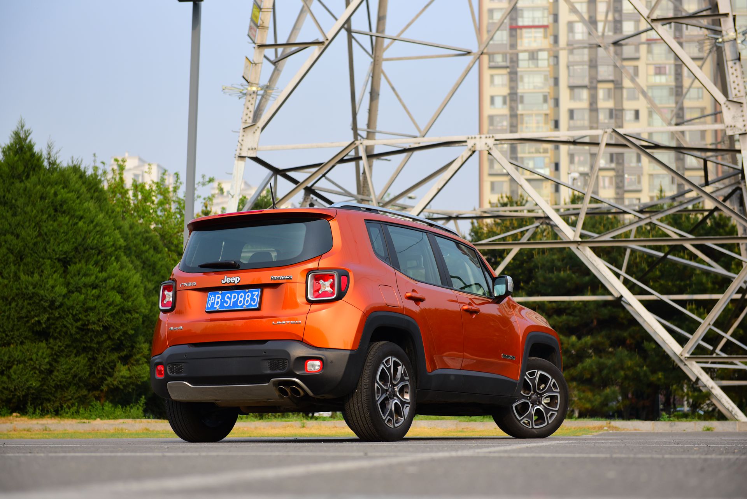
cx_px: 374
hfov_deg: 28.8
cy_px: 250
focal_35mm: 70
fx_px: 1453
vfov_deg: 19.5
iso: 400
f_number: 4
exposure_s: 1/2500
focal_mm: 70
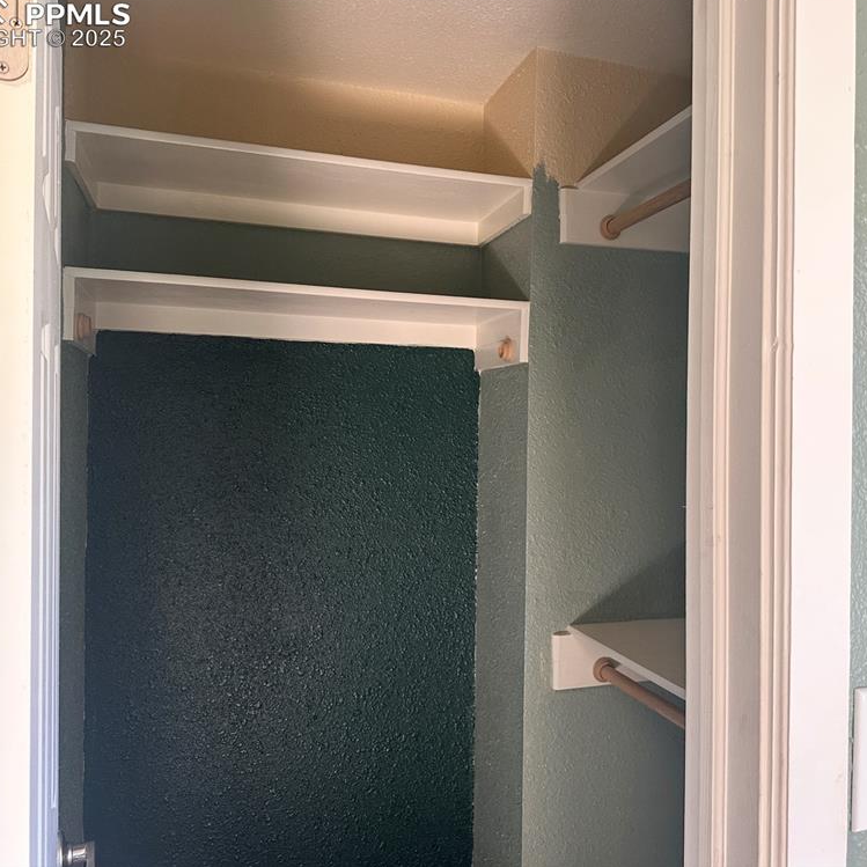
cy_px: 427
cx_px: 491
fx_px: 822
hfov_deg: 55.4
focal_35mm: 29
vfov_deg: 55.6
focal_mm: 6.86
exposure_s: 1/121
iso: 200
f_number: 1.78
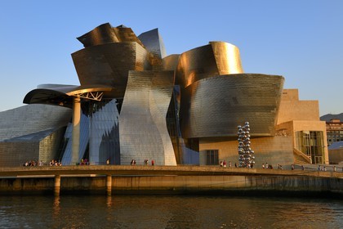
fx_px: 362
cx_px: 172
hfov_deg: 50.7
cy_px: 114
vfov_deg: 35.1
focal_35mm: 38
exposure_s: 1/160
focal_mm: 38
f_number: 7.1
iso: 100
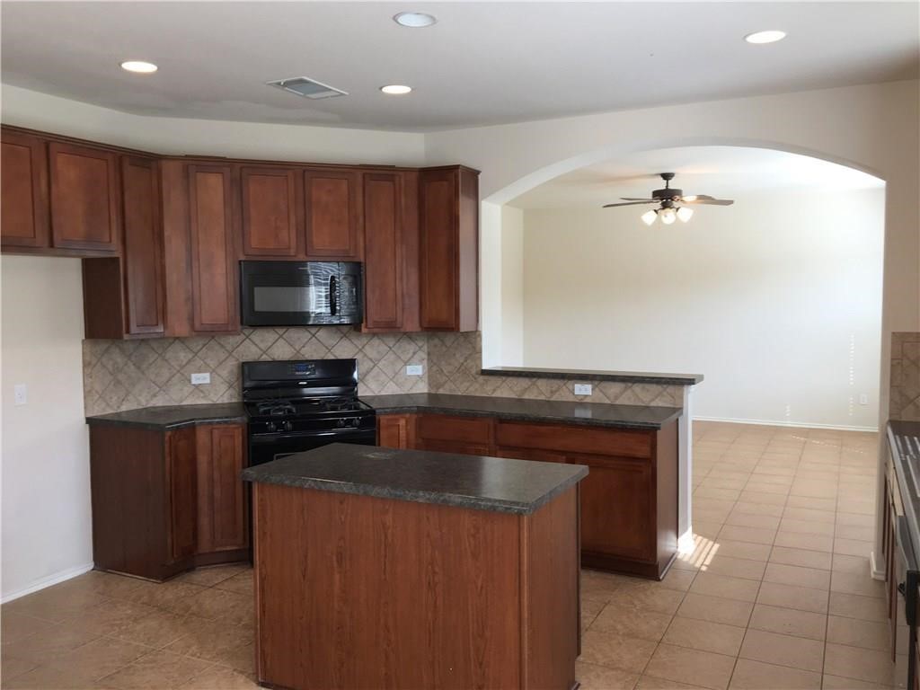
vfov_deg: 48.2
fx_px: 771
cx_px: 460
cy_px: 345
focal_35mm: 29
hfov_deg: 61.7
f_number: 2.2
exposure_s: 1/60
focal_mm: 4.15
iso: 32
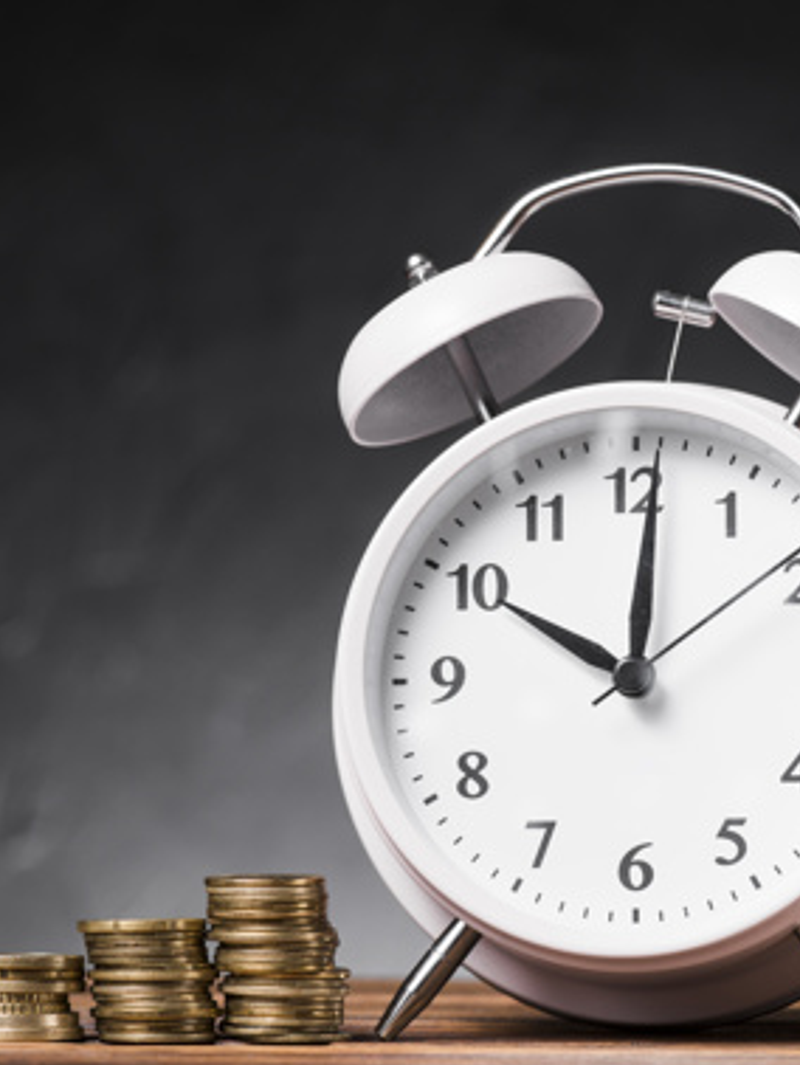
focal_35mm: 167
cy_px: 551
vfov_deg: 11.8
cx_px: 566
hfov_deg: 8.9
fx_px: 5140
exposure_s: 1/160
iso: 160
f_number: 10
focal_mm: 105
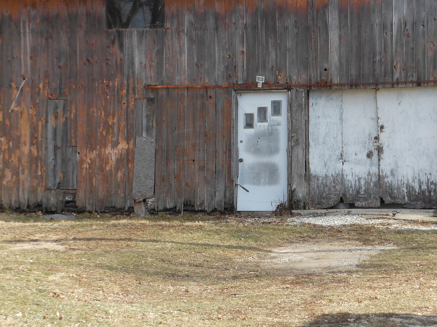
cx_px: 265
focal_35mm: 122
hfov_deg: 16.1
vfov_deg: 12.1
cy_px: 71
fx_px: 1540
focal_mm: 13.2
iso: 80
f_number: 5.2
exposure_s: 1/160
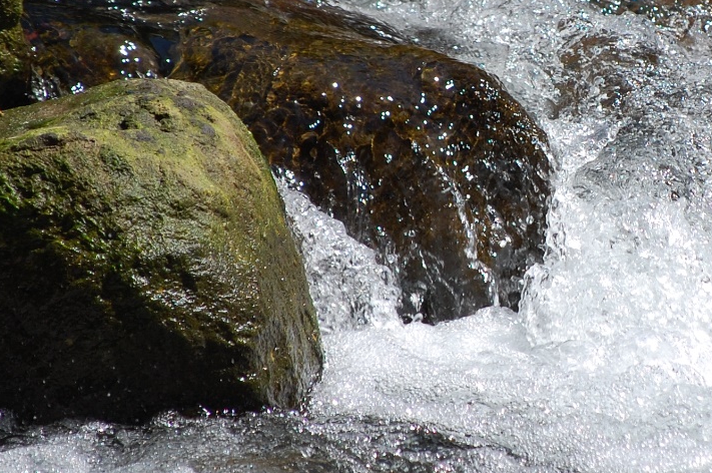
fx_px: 13332
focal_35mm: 675
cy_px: 125
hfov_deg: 3.1
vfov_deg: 2.0
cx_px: 615
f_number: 7.1
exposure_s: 1/800
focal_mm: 200
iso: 200
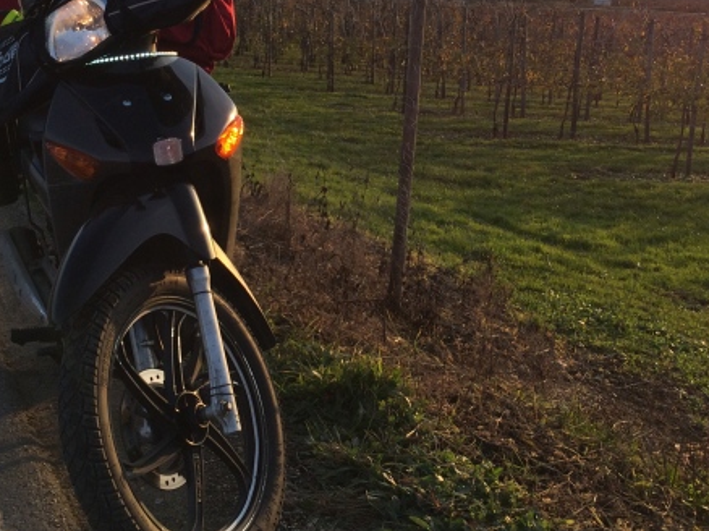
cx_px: 392
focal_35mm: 53
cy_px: 134
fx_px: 1085
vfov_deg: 27.1
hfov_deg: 36.2
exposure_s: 1/746
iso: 32
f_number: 2.2
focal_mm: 4.15
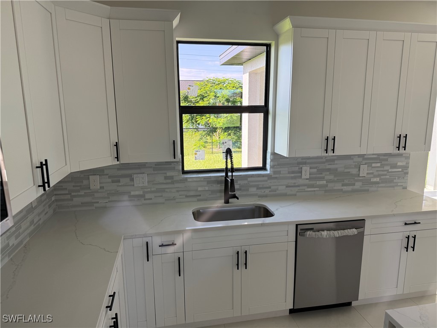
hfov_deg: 71.6
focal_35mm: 24
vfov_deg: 56.8
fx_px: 303
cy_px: 164
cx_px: 218
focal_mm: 6.76
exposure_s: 1/313
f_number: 1.78
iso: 100
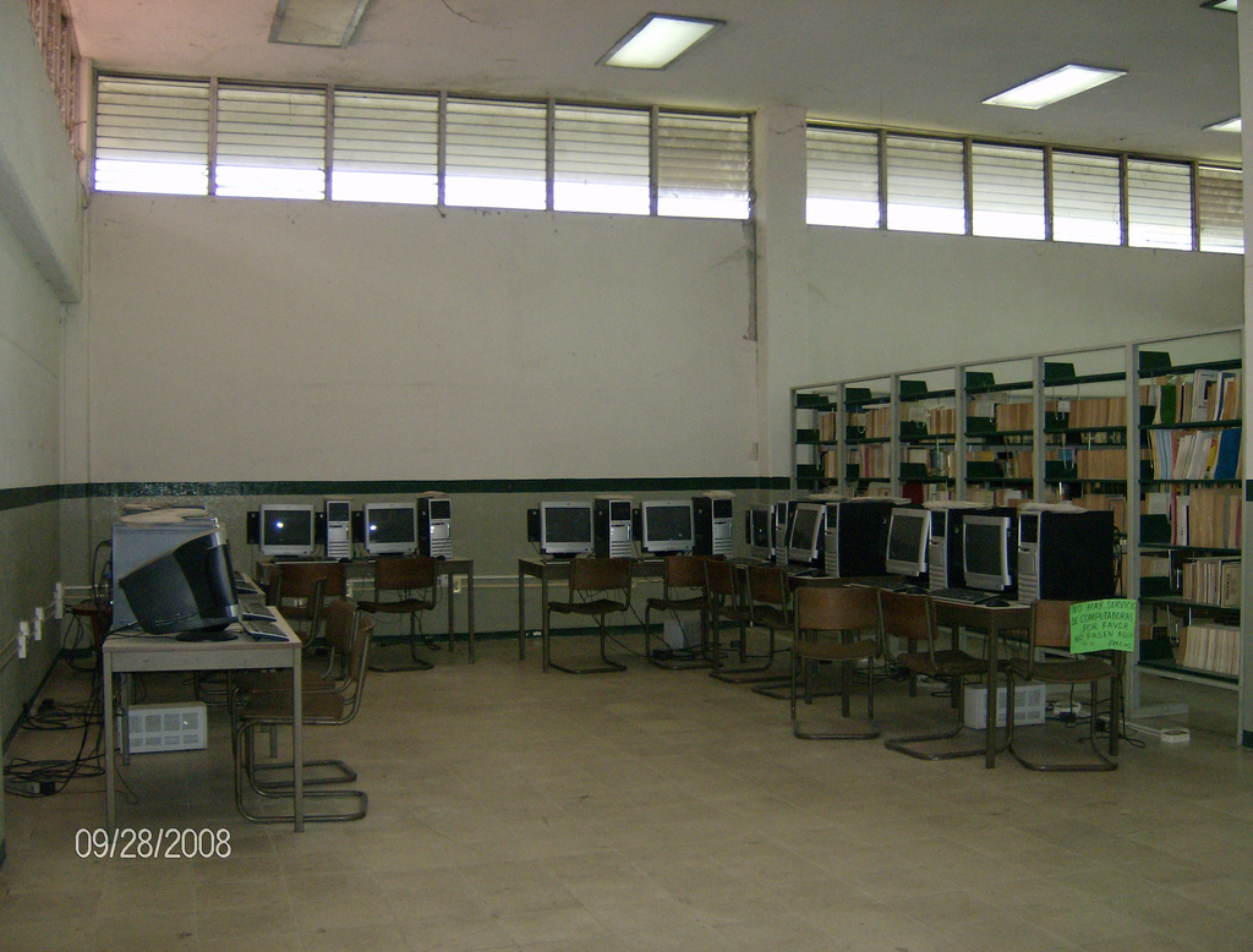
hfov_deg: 51.1
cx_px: 626
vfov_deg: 40.0
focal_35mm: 36
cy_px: 476
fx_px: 1309
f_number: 2.8
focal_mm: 6
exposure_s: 1/60
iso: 200
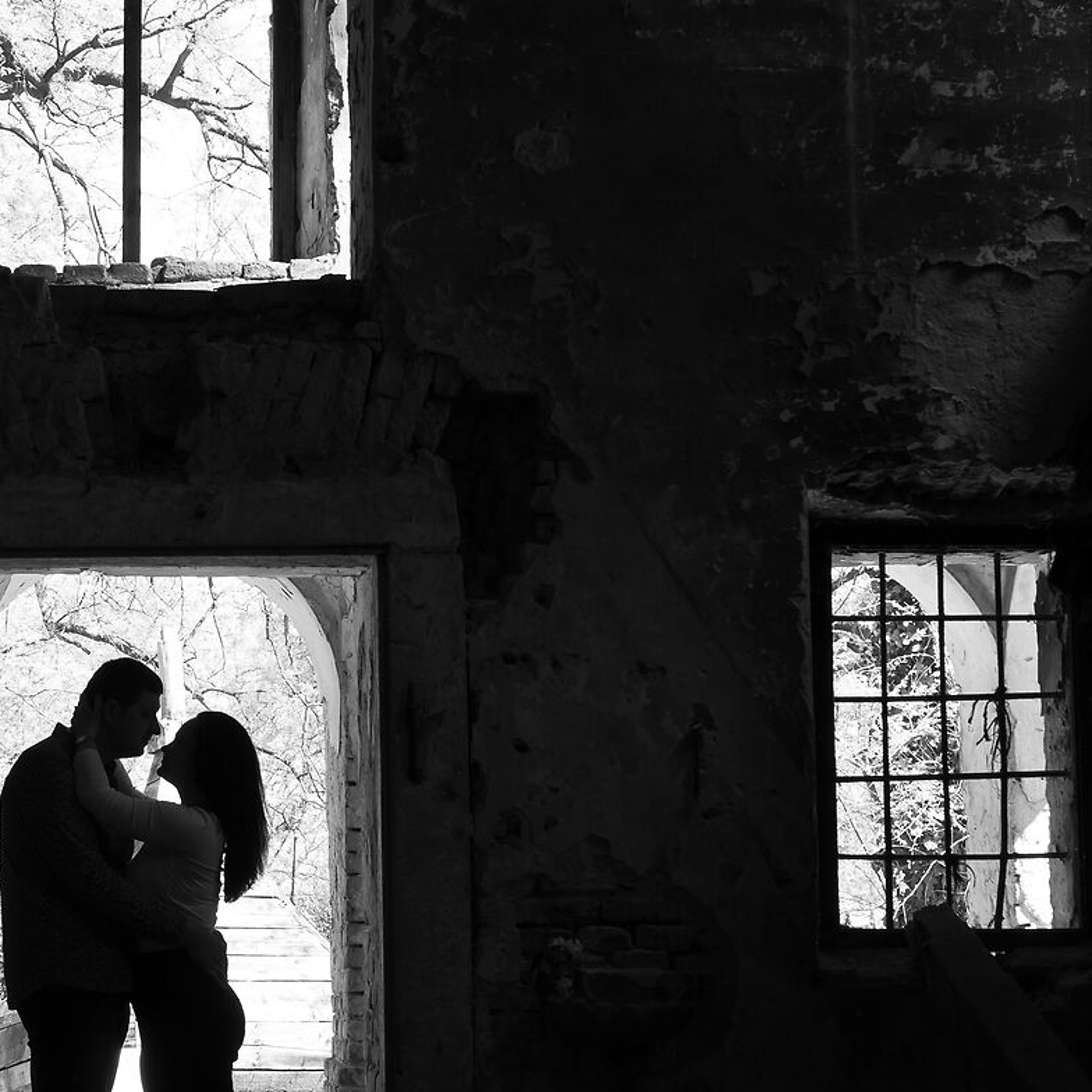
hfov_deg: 18.6
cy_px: 667
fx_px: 3248
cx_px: 18
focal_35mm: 91
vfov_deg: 19.1
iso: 180
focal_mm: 35
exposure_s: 1/40
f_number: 8
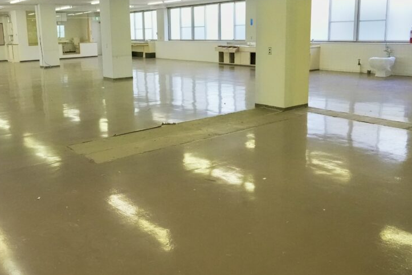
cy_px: 104
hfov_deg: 55.4
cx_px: 167
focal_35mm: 34
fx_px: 389
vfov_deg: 38.7
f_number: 4
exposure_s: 1/8000
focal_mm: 24
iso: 25600
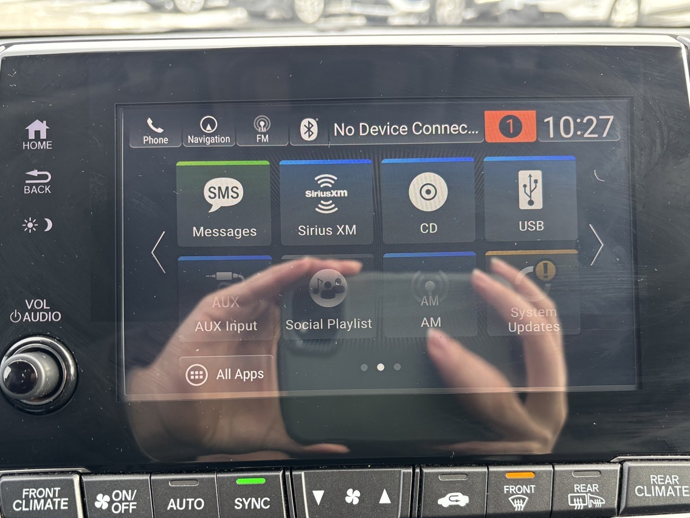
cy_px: 323
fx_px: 658
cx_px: 345
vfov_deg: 42.6
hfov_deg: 55.4
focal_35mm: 33
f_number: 1.6
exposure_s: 1/100
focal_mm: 5.96
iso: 64
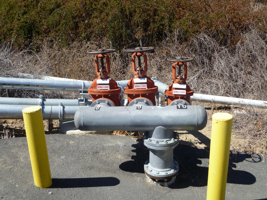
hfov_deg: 60.0
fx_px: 231
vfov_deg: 46.8
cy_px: 100
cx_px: 134
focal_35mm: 30
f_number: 3.4
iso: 80
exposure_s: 1/500
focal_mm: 5.4
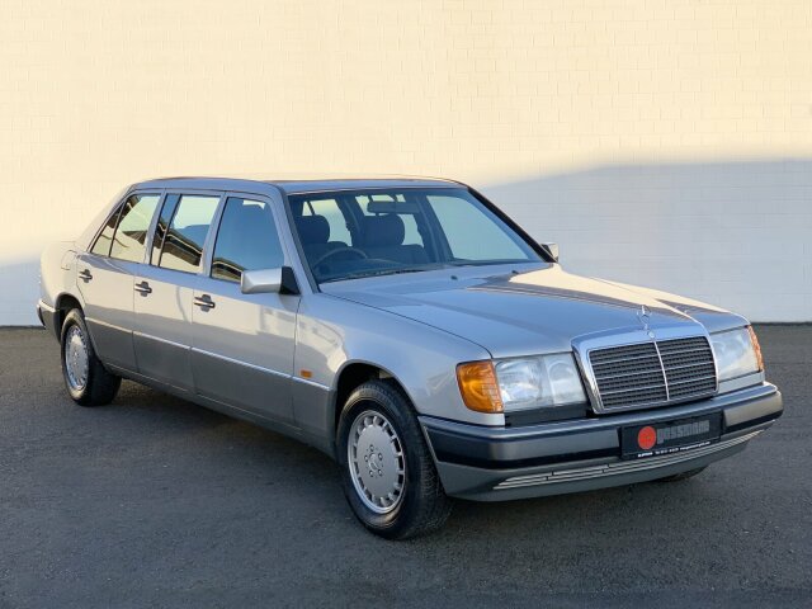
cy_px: 304
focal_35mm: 52
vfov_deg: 28.0
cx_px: 406
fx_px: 1220
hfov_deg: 36.8
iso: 16
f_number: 2.4
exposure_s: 1/695
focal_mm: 6
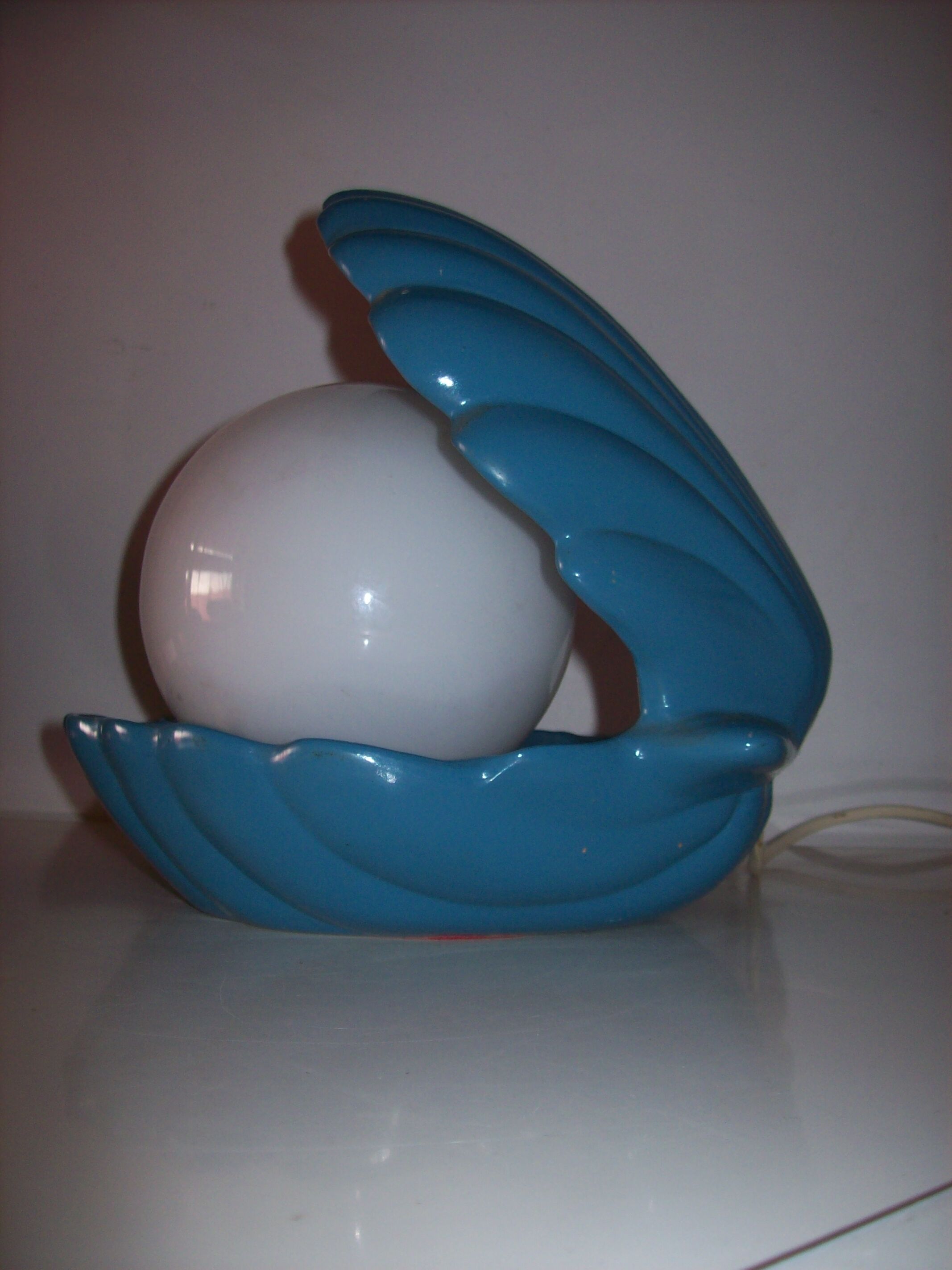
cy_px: 635
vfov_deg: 51.4
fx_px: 1321
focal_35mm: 36
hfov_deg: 39.6
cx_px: 476
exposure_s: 1/64
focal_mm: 6
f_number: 2.7
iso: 80
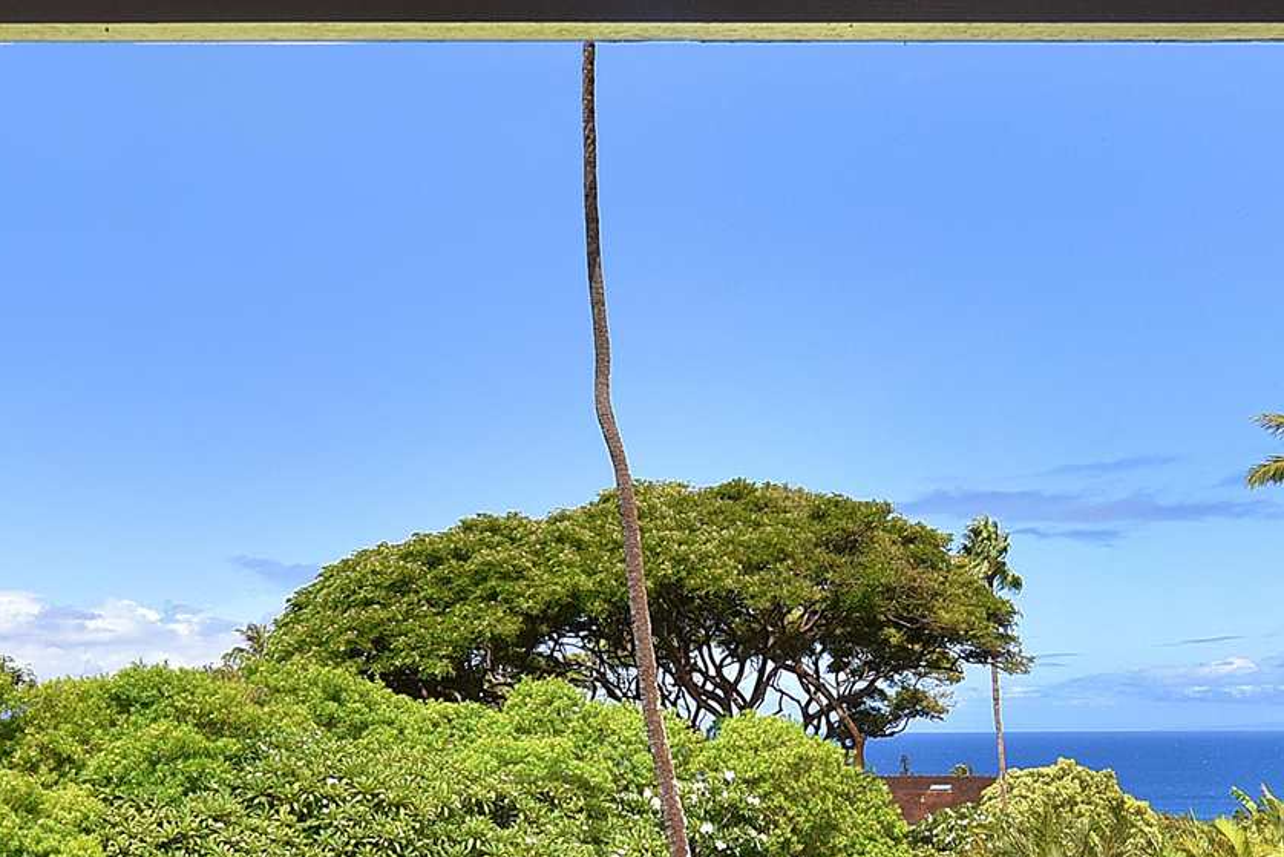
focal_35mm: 55
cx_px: 795
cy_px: 822
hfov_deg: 36.1
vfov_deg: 23.7
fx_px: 1962
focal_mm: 15
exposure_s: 1/400
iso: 200
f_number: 10
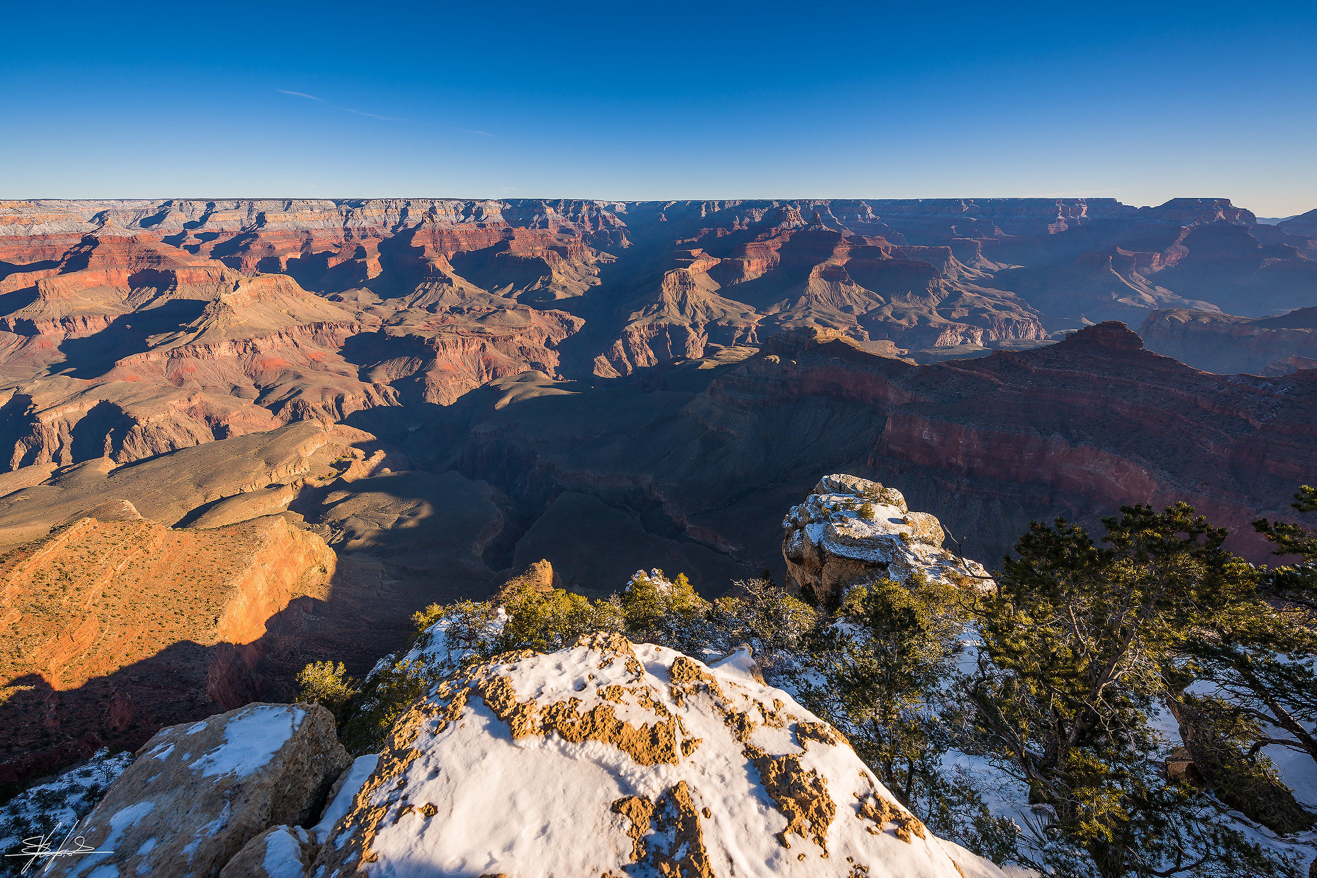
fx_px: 512
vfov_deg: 81.2
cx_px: 658
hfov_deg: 104.2
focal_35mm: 14
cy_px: 439
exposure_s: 1/250
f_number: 5.6
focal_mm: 14
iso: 64
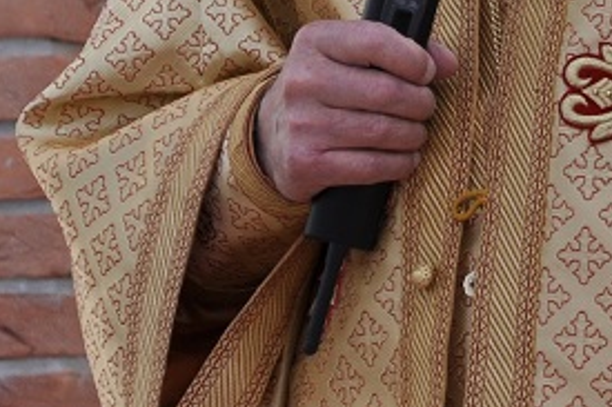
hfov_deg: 5.1
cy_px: -239
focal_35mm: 406
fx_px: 6898
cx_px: 507
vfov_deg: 3.4
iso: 200
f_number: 6.3
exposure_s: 1/640
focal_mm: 62
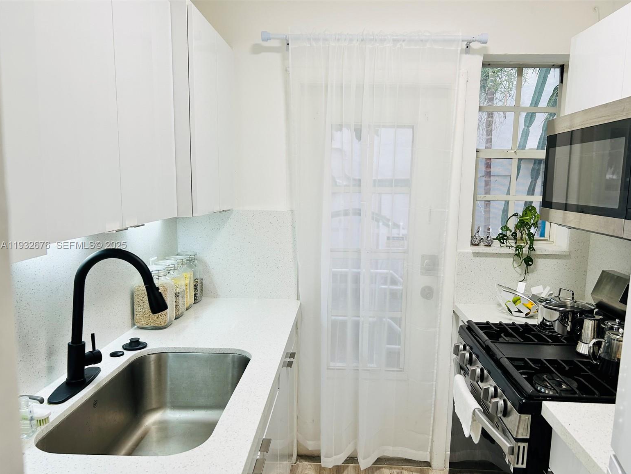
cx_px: 326
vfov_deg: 51.3
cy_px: 246
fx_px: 492
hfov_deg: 65.3
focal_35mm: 27
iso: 64
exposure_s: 1/120
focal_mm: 5.7
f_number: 1.5
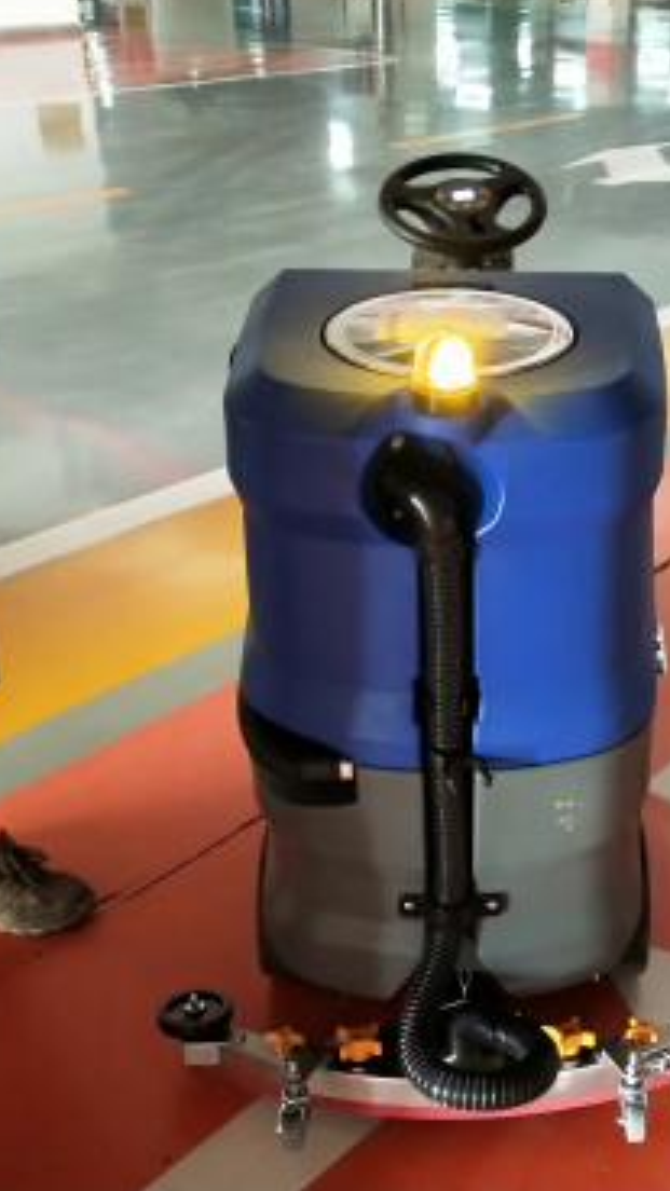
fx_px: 1074
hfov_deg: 33.8
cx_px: 515
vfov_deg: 58.0
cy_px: 587
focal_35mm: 34
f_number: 1.7
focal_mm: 3.99
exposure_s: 1/25
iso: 551
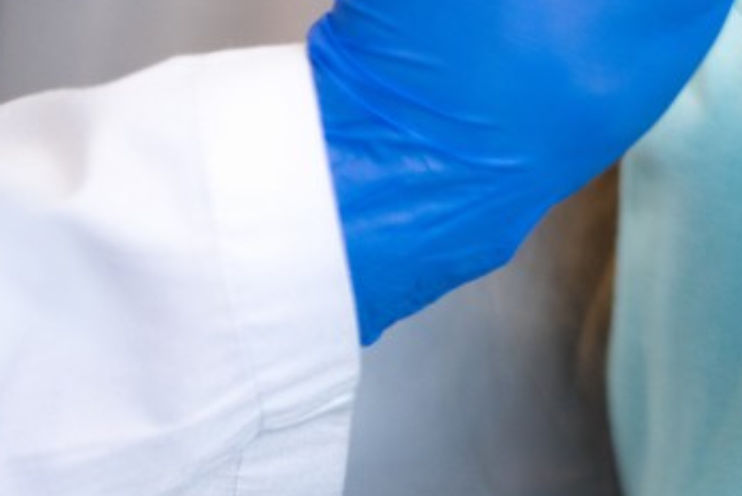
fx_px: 3899
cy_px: -13
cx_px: 956
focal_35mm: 189
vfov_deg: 7.2
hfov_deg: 10.6
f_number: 3.2
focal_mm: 70
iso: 400
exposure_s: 1/200
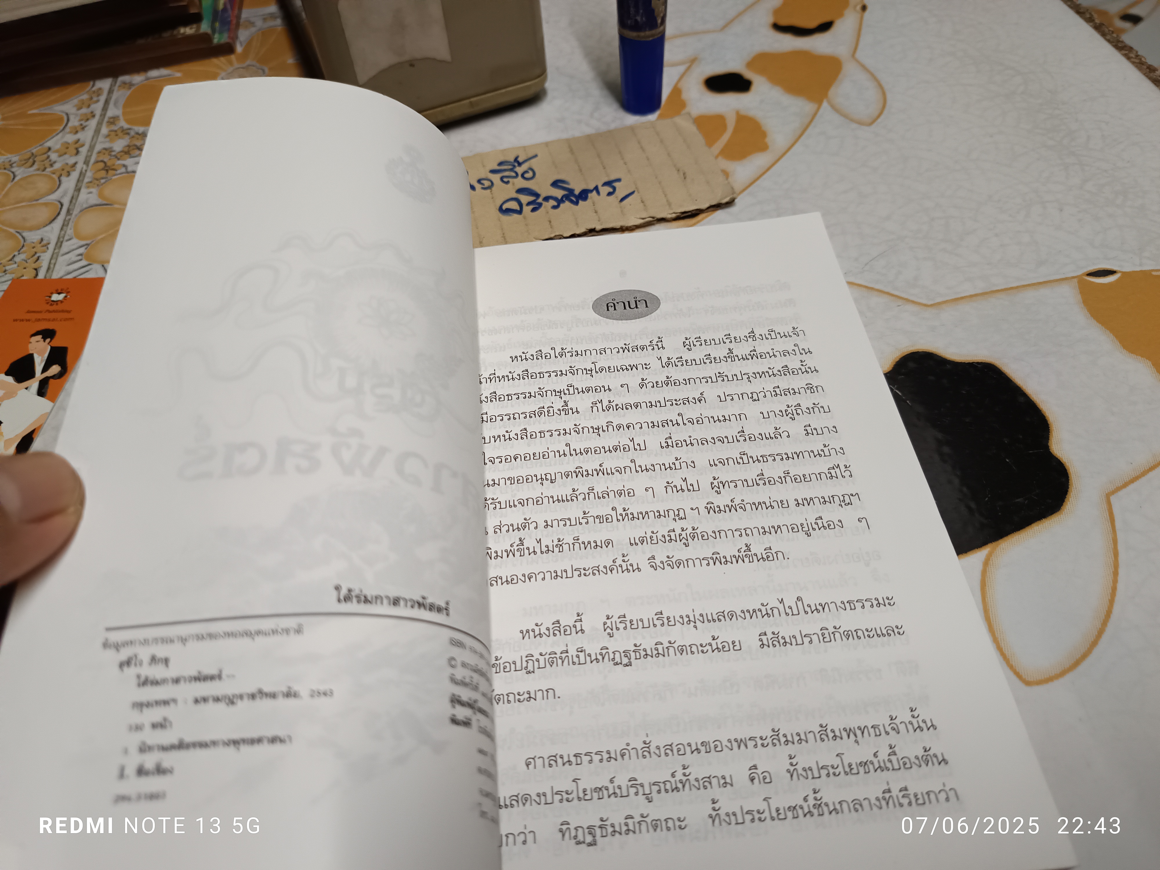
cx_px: 580
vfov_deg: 56.8
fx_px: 804
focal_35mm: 24
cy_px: 435
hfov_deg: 71.6
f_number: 1.7
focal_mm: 5.31
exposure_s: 1/50
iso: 983
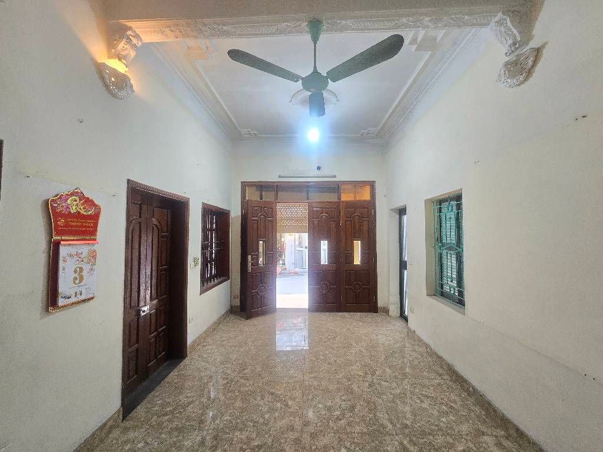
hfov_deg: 106.2
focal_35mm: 13
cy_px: 226
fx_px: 226
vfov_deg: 89.9
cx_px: 302
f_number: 2.2
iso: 320
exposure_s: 1/50
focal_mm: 2.2
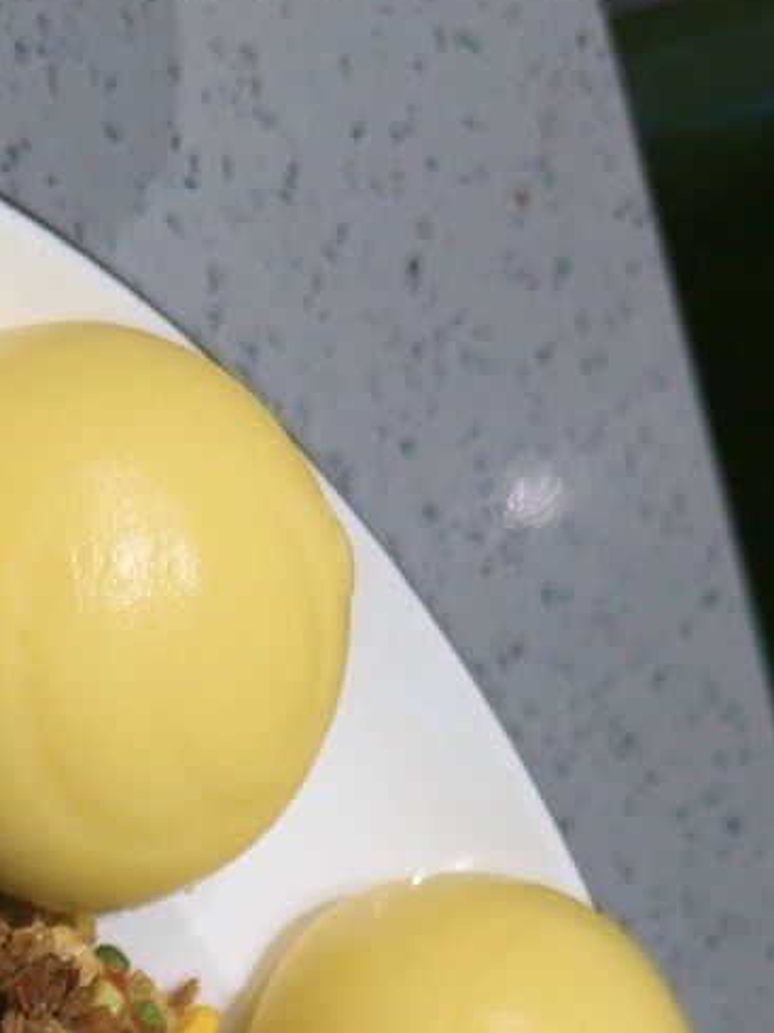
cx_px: -146
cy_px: 1190
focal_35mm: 71
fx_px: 2118
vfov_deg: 25.1
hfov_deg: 19.5
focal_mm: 6.76
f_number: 1.78
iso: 64
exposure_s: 1/251
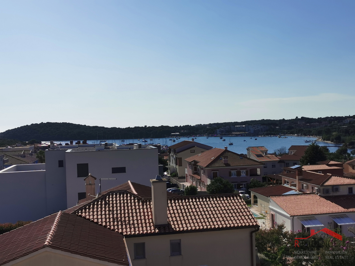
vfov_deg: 35.1
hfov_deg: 45.8
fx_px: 420
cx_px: 178
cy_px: 133
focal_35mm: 41
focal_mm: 5.56
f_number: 1.6
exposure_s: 1/11111
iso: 50
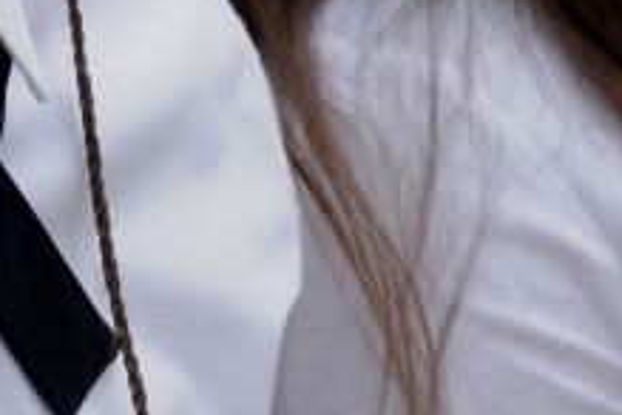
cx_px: -9
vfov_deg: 2.4
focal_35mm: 585
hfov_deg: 3.5
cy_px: 182
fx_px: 10107
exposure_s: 1/200
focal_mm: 200
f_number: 7.1
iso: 400
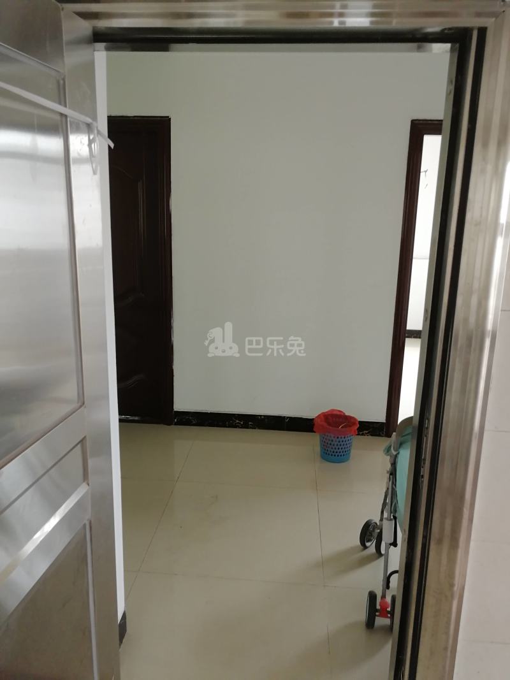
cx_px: 255
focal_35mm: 27
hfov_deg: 51.3
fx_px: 530
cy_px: 340
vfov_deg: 65.3
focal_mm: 3.95
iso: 200
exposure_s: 1/50
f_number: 2.2
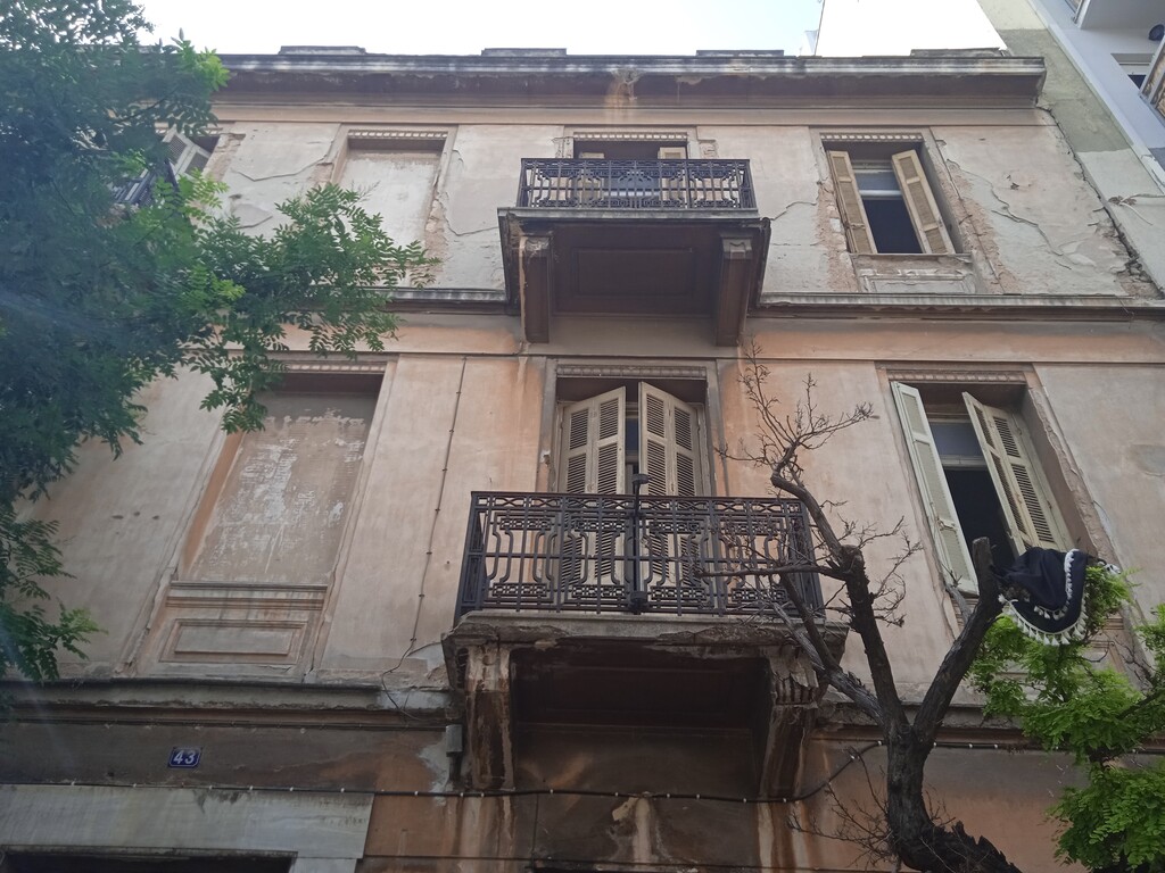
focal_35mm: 28
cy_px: 436
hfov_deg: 63.4
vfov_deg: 49.7
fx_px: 942
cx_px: 582
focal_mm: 3.43
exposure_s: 1/241
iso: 113
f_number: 2.2
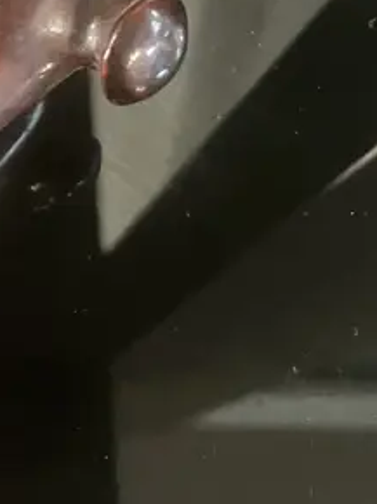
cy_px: -19
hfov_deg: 14.1
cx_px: -170
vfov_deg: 19.2
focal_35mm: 99
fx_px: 1440
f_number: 1.8
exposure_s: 1/25
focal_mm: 3.99
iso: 640
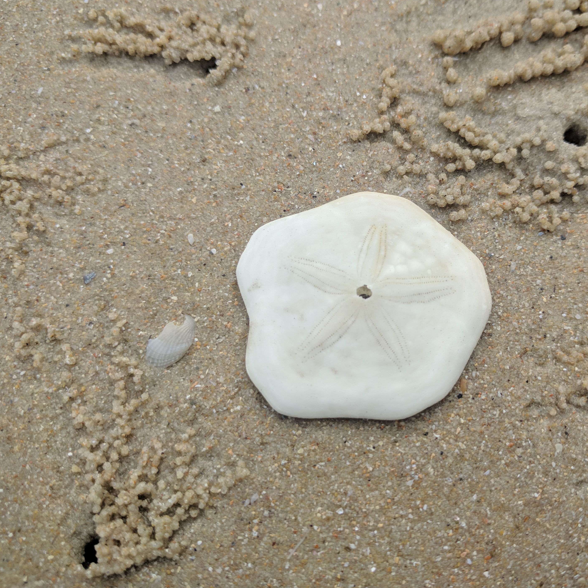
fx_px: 634
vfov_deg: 49.7
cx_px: 368
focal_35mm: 33
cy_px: 284
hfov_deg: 49.3
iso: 64
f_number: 2
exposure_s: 1/1439
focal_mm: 4.67
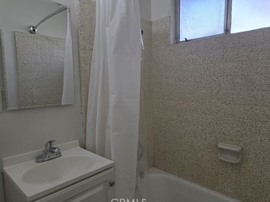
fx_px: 187
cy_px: 104
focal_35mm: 24
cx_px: 134
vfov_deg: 56.8
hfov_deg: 71.6
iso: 40
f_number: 1.8
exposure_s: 1/120
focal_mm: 5.4
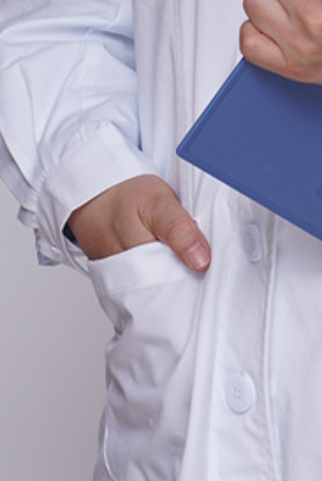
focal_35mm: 372
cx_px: 463
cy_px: -83
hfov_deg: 3.7
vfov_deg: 5.5
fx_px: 4984
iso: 125
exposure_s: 1/125
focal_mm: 85
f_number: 5.6
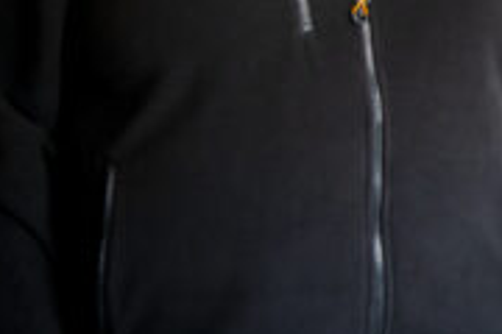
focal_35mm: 120
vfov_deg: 11.1
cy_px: -139
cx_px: 694
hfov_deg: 16.0
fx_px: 1673
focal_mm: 36
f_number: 2.8
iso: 1600
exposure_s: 1/125
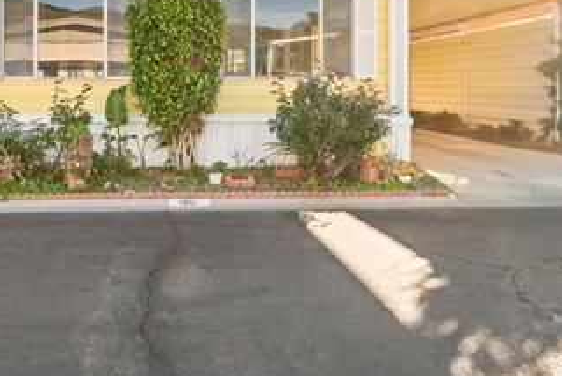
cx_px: 191
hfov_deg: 60.5
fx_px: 469
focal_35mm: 30
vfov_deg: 42.4
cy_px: 96
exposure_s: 1/1250
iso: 1250
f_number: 8
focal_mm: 15
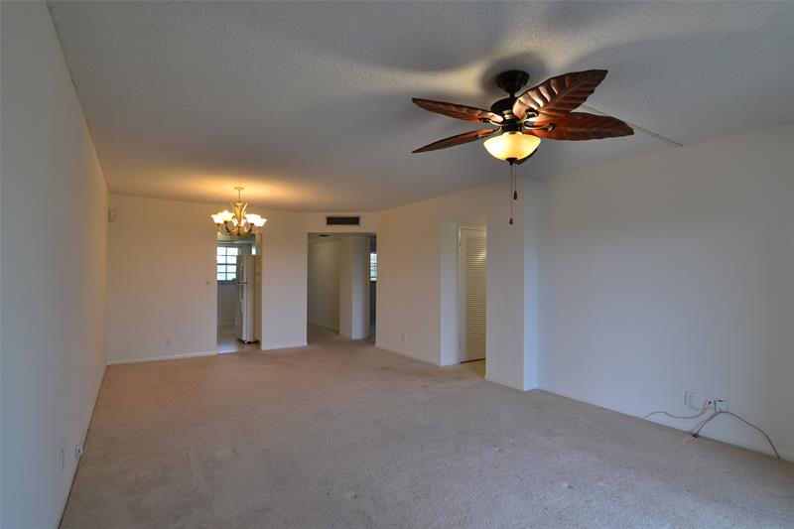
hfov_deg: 95.0
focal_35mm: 16
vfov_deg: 72.0
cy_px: 264
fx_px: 364
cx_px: 397
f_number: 11
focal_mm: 11
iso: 100
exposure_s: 1/4
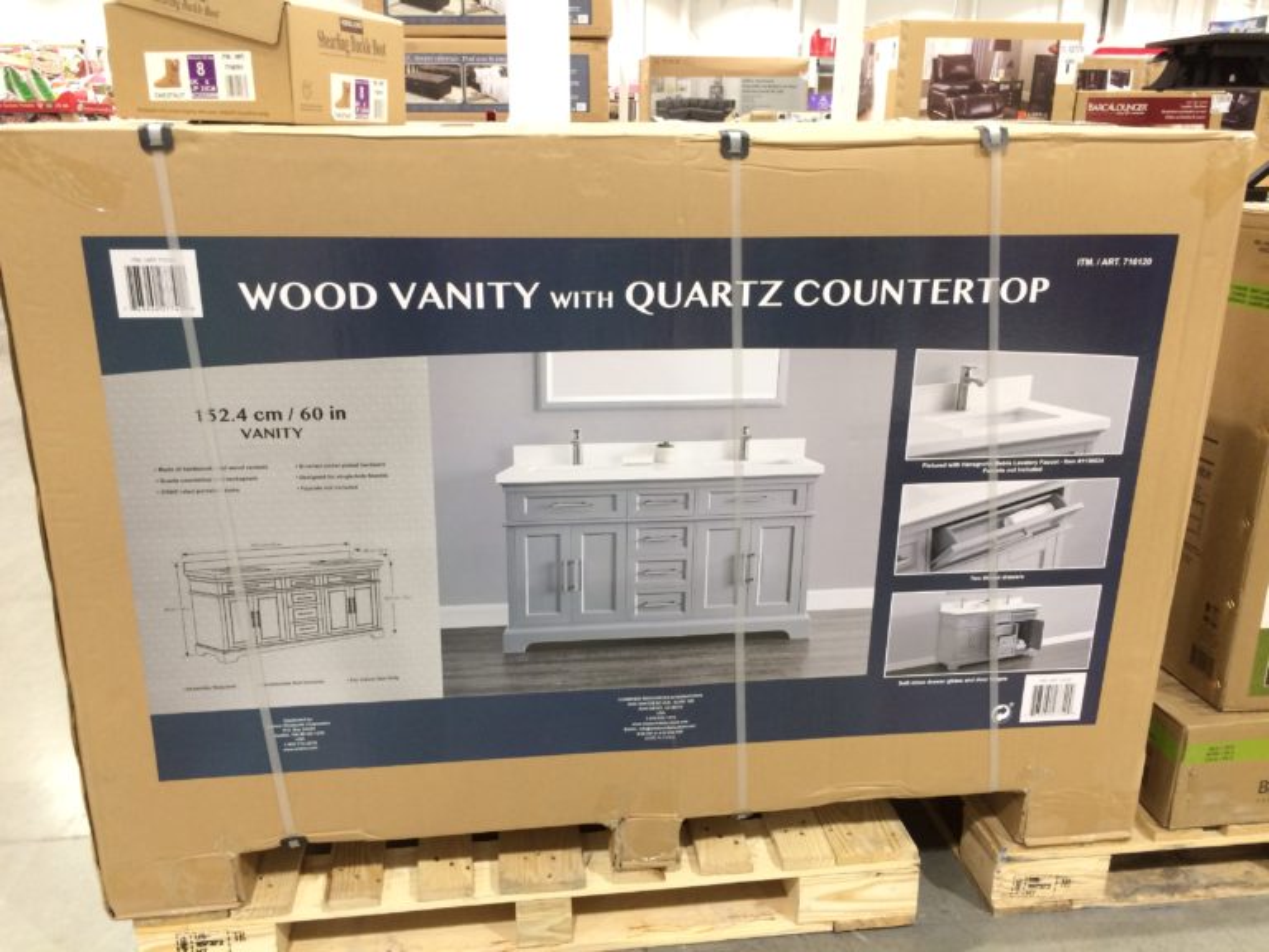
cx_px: 634
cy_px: 476
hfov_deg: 61.7
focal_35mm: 29
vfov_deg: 48.2
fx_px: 1063
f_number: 2.2
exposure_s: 1/33
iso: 125
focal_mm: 4.15
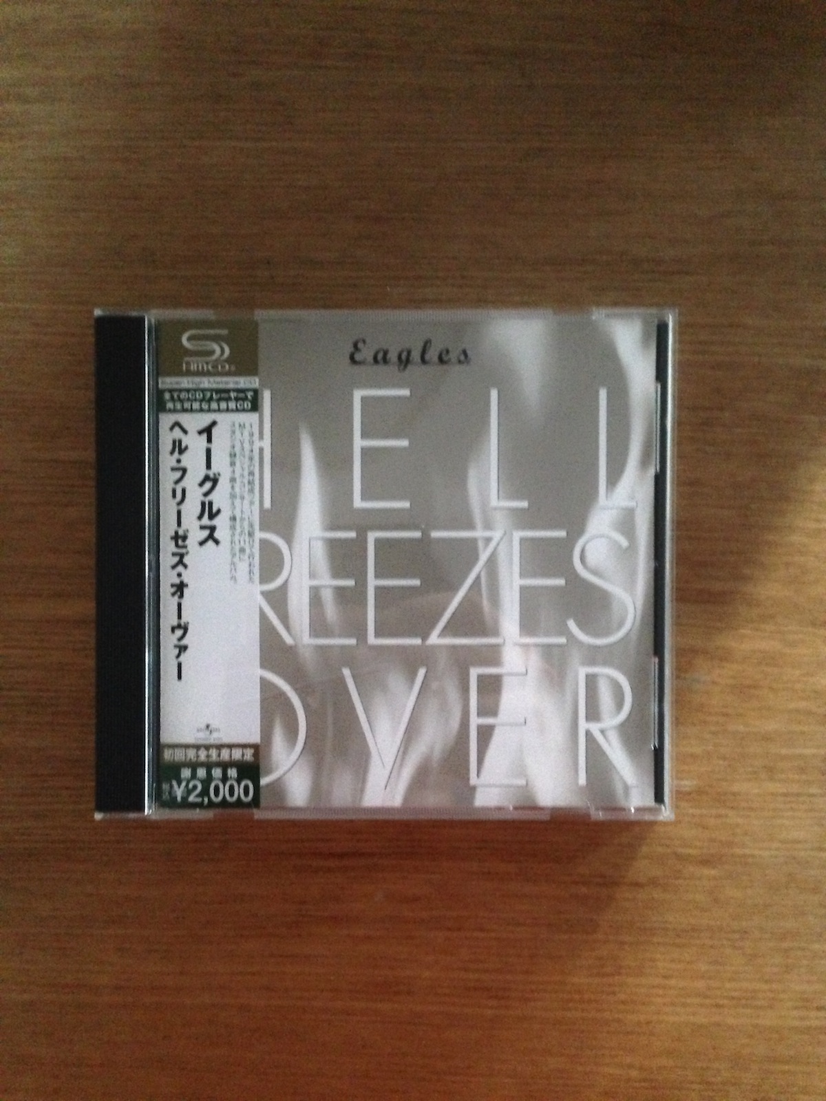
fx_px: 1050
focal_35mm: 33
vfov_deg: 55.4
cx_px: 413
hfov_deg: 42.9
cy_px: 550
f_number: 2.4
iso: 800
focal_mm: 4.13
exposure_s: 1/15
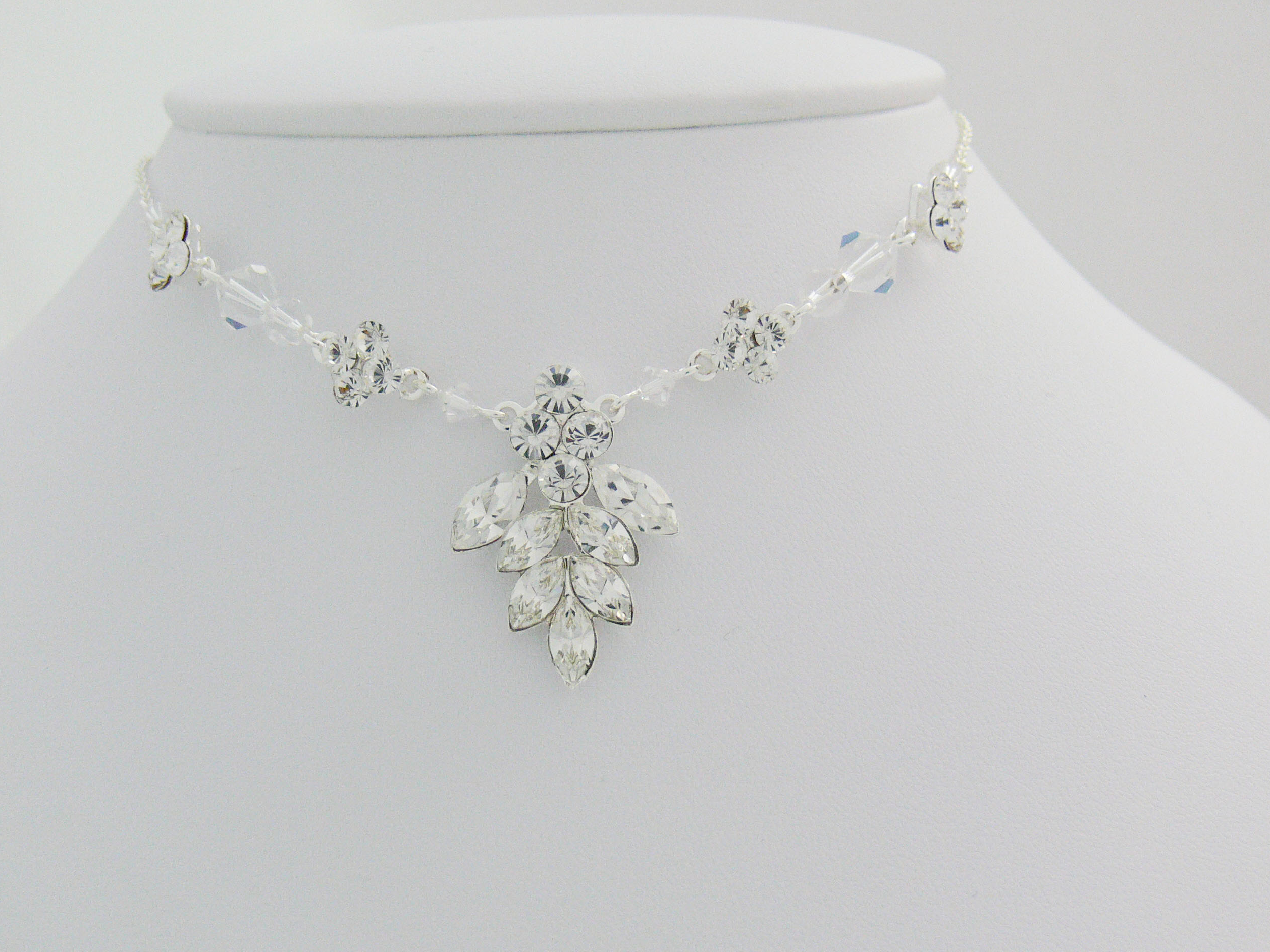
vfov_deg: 30.2
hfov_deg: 39.6
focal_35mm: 48
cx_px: 572
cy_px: 556
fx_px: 1761
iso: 200
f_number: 2.8
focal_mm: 7.9
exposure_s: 1/20
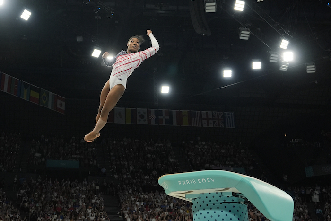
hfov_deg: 57.2
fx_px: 303
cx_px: 166
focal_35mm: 33
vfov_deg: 40.0
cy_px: 110
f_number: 2.8
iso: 1250
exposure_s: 1/2000
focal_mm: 33
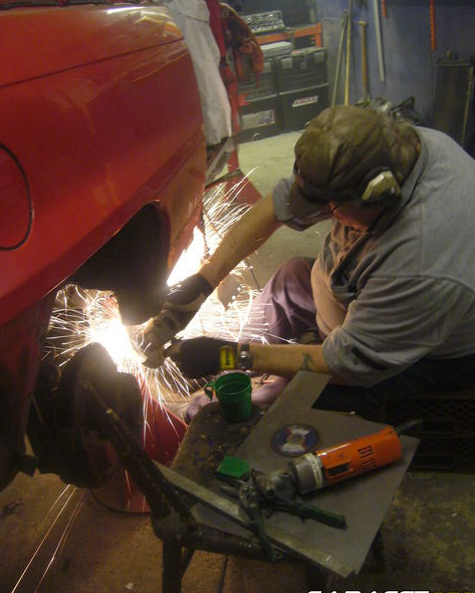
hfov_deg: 40.1
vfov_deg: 49.1
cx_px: 236
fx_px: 650
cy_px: 285
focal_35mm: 37
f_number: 2.8
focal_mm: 5.8
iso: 200
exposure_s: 1/8
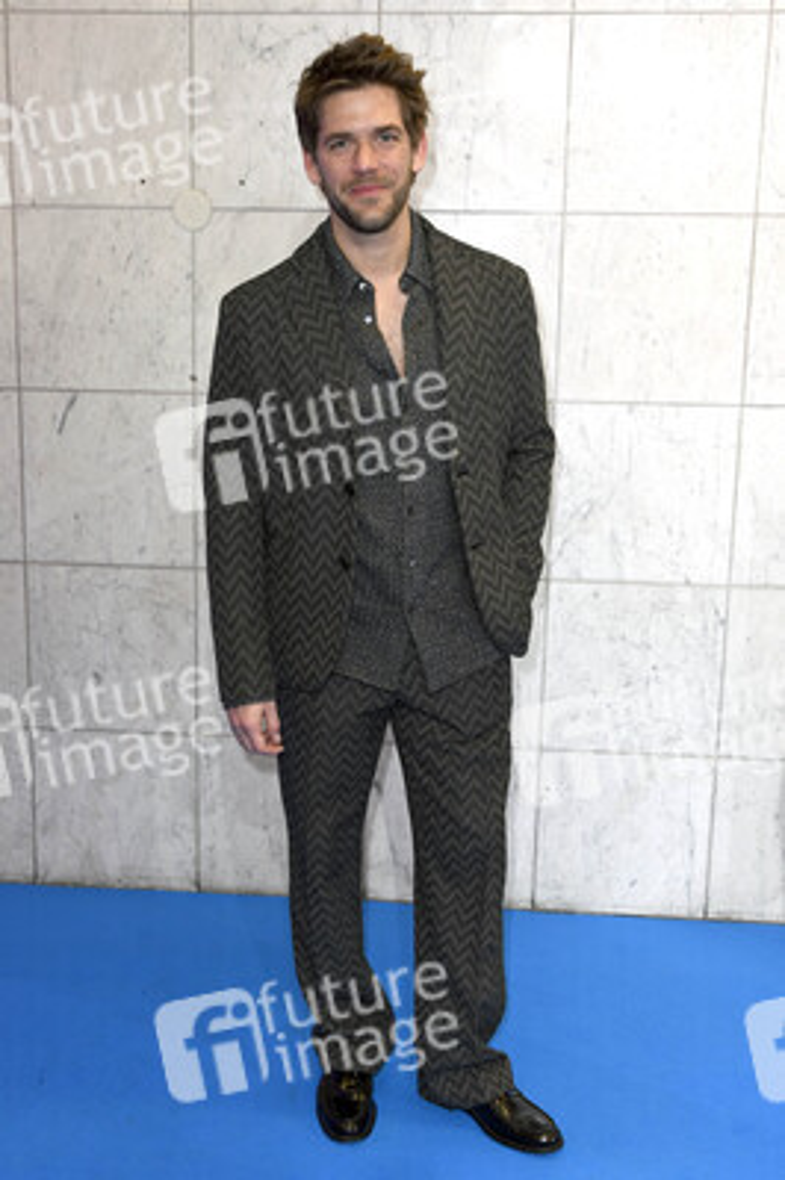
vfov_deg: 55.8
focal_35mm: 34
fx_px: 1114
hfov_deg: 38.8
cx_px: 392
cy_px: 590
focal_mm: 34
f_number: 5
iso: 1000
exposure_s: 1/125
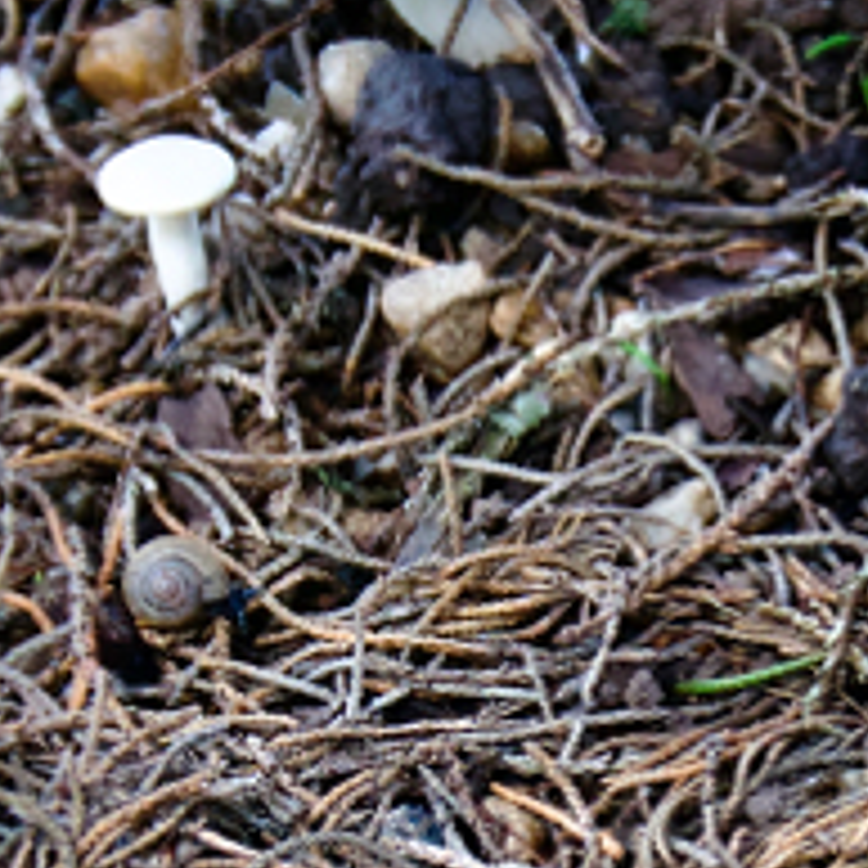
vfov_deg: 8.9
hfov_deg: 8.8
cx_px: 1097
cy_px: 679
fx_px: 5568
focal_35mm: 196
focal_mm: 29
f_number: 4.5
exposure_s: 1/60
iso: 320
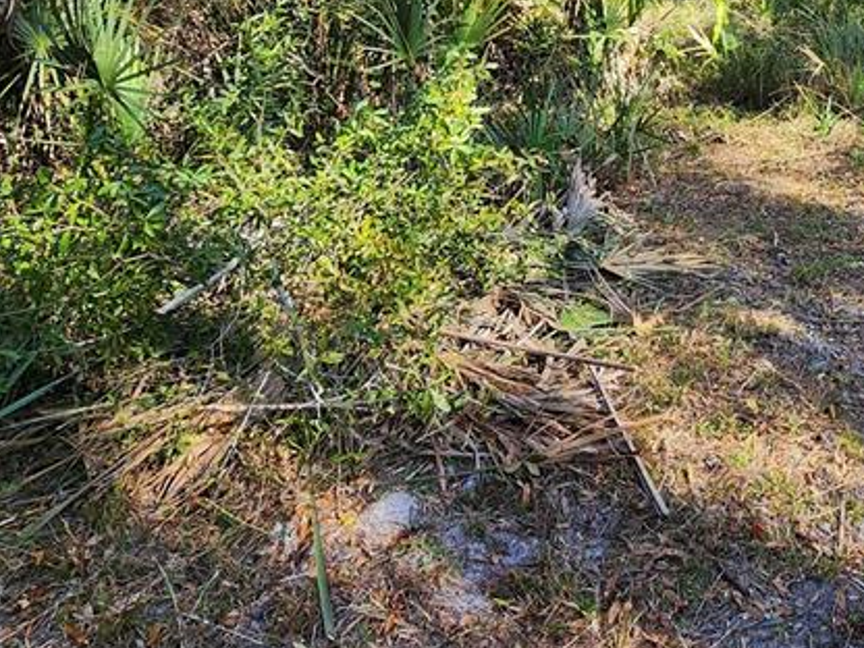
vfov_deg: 37.8
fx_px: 799
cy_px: -42
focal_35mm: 32
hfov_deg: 54.6
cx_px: 629
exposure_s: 1/247
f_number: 2.2
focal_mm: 2.2
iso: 50
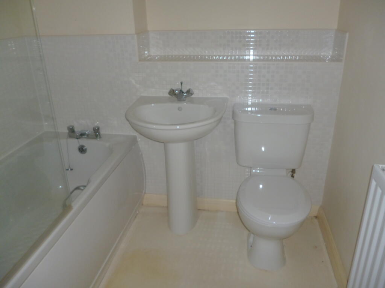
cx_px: 192
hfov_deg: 63.4
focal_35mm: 28
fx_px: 311
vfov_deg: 49.7
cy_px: 144
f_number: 3.1
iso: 160
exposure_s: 1/60
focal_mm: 5
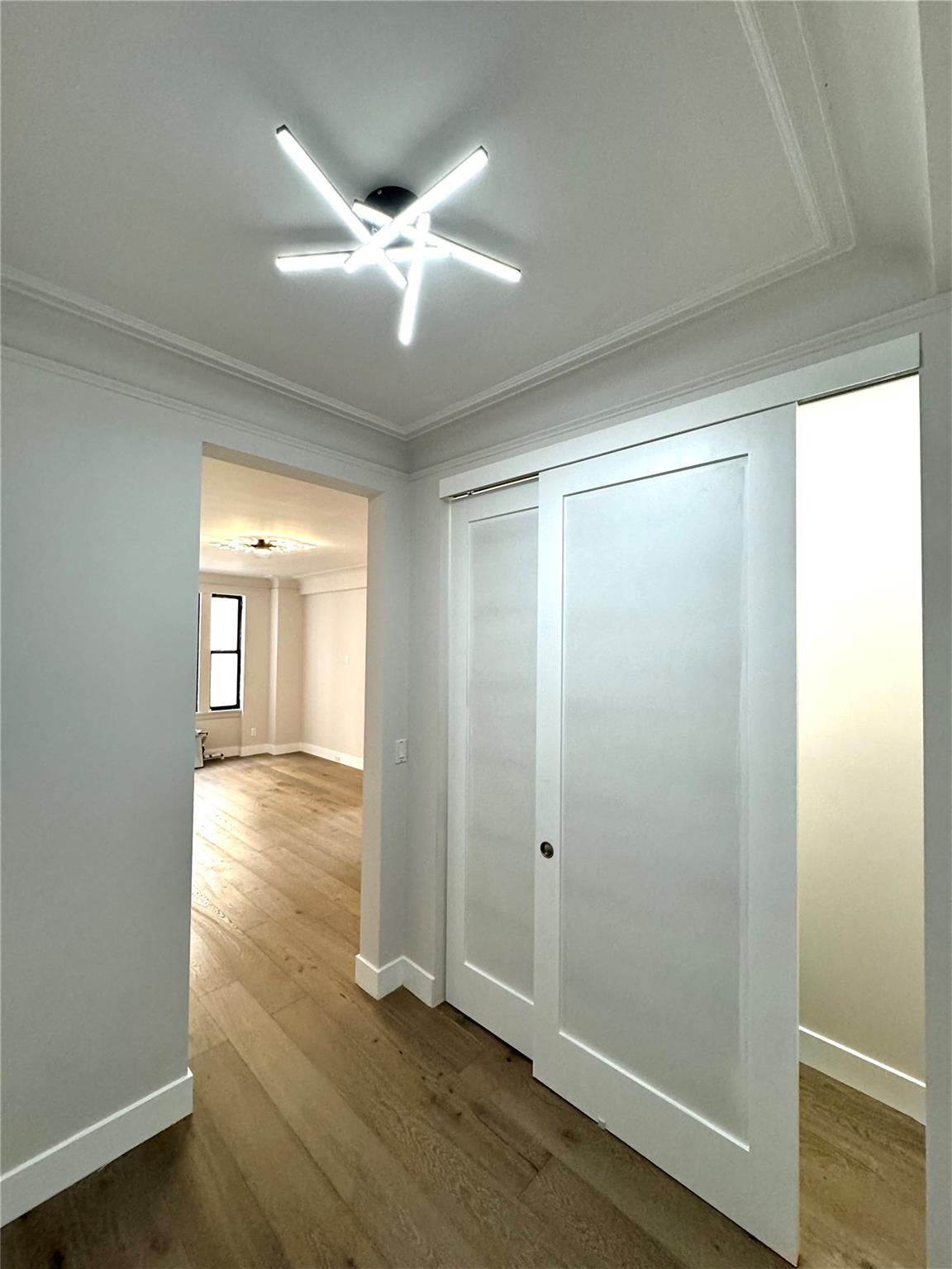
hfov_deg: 85.7
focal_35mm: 14
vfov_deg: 102.1
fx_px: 513
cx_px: 476
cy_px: 634
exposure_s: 1/120
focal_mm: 2.22
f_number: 2.2
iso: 250
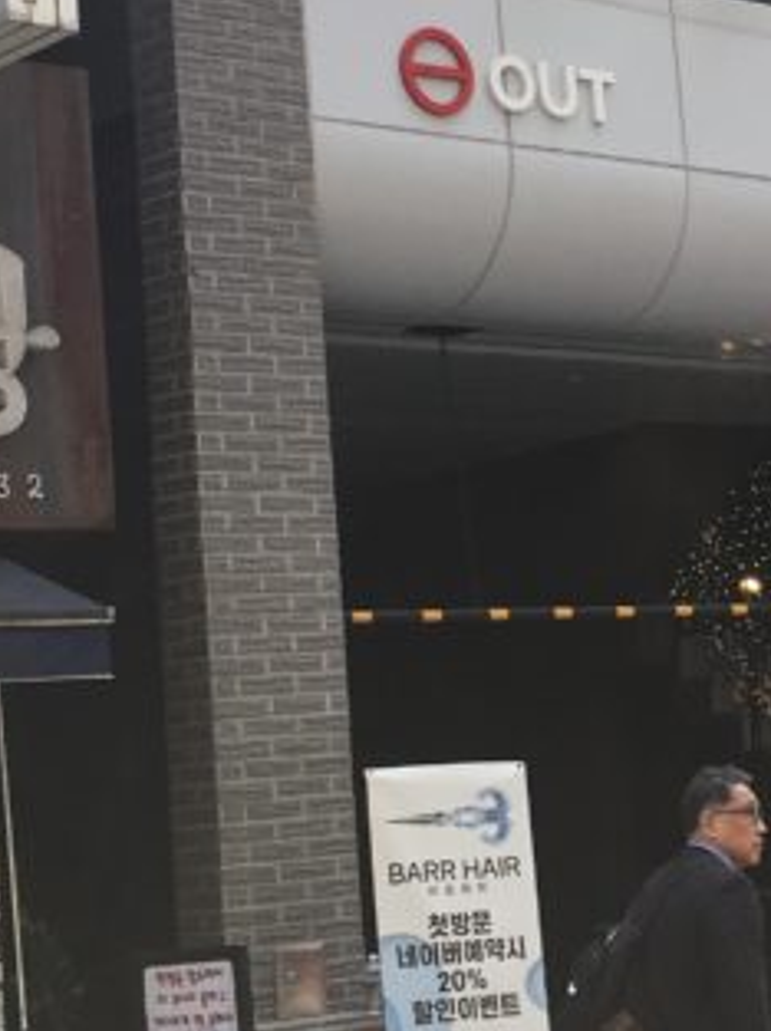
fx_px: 2827
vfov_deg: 20.6
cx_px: 827
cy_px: 408
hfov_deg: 15.2
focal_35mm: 95
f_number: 2.2
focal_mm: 4.15
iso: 25
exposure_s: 1/371
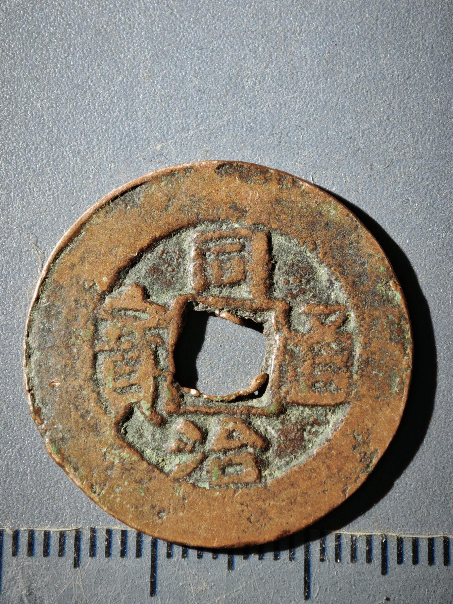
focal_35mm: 100
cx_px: 226
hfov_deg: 14.8
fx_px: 1745
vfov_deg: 19.6
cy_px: 302
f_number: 2
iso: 250
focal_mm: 9
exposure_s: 1/100
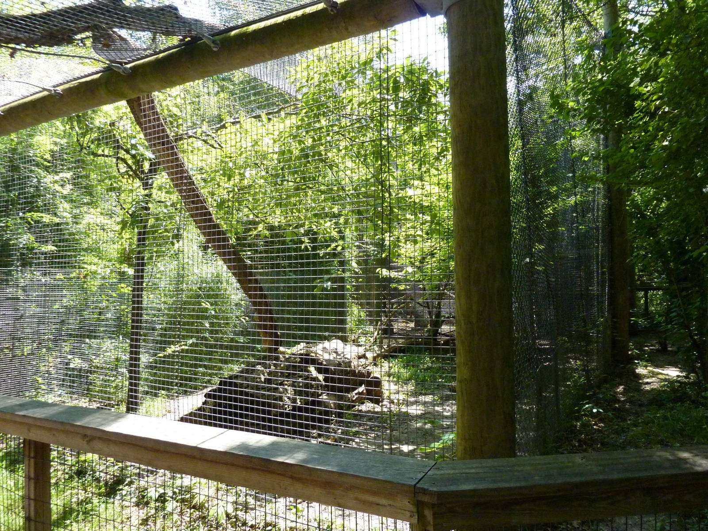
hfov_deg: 69.4
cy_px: 266
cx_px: 354
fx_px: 511
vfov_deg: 54.9
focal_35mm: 25
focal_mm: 4.1
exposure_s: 1/320
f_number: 3.3
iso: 400
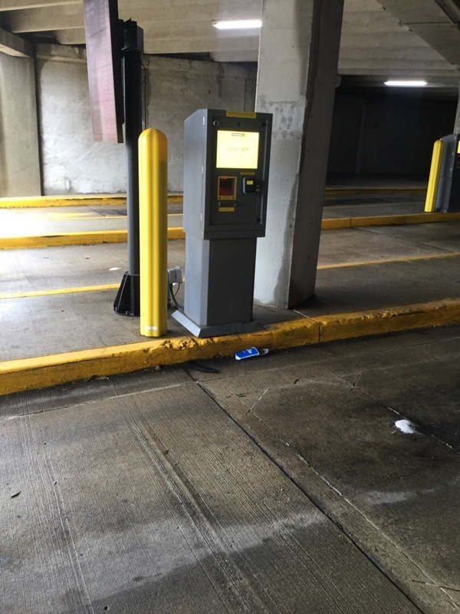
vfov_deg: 58.4
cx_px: 230
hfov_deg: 45.4
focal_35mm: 31
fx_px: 549
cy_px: 307
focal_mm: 3.3
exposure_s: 1/30
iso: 50
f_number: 2.4
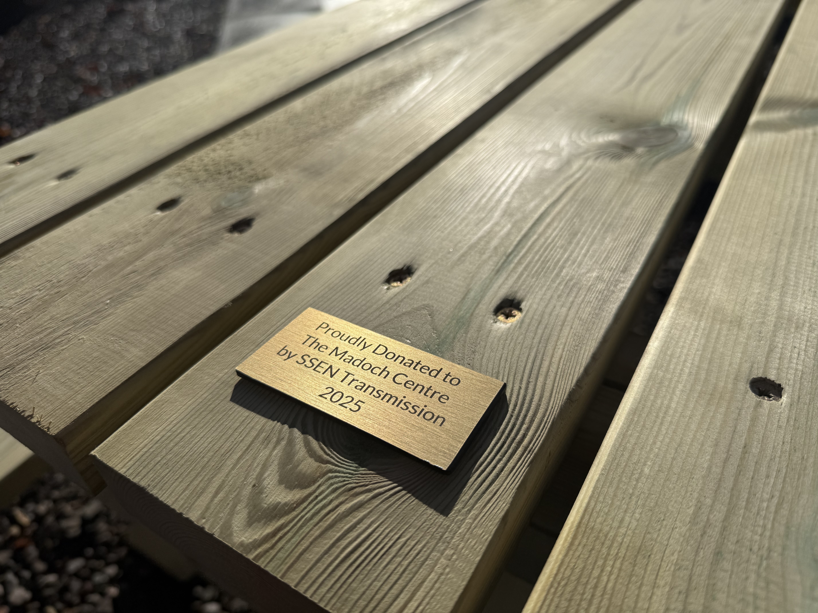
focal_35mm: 24
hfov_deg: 71.6
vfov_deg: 56.8
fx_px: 567
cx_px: 409
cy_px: 306
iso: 64
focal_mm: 6.76
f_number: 1.78
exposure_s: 1/14286
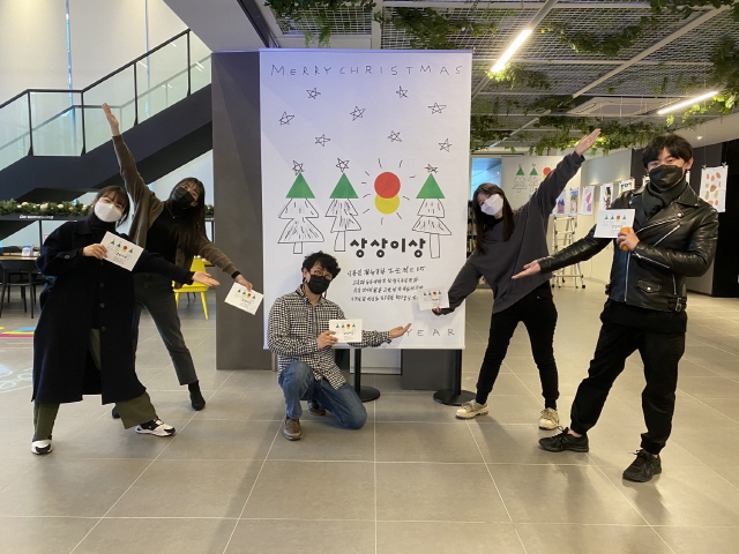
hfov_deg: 67.3
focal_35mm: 26
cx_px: 370
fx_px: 555
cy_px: 277
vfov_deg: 53.1
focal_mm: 4.25
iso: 250
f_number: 1.8
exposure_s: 1/60
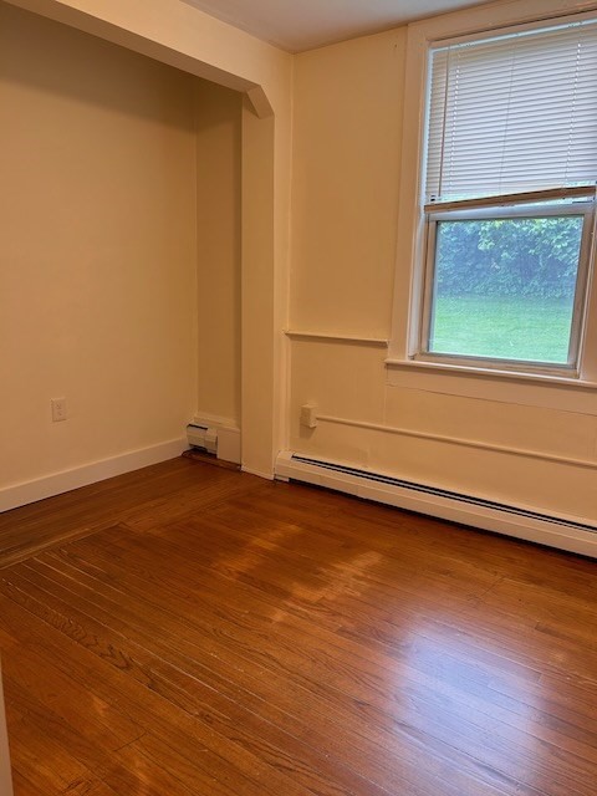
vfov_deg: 67.3
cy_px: 398
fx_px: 598
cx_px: 298
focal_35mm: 26
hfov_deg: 53.1
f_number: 1.5
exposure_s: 1/60
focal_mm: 5.7
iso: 80
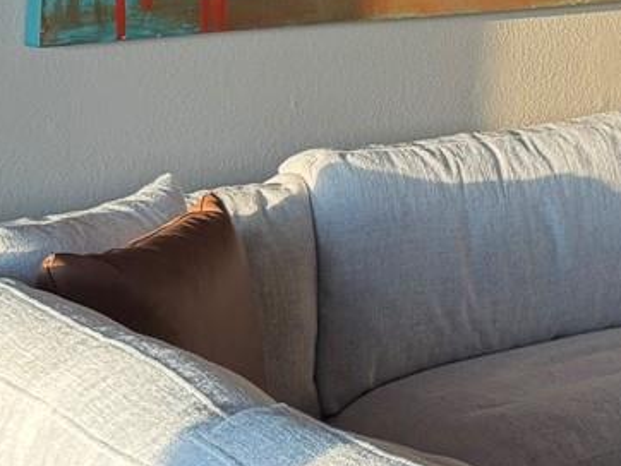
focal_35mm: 106
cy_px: -310
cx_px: 1196
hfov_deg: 15.3
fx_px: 1903
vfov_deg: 12.9
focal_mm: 6.76
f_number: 1.78
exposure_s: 1/121
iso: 125
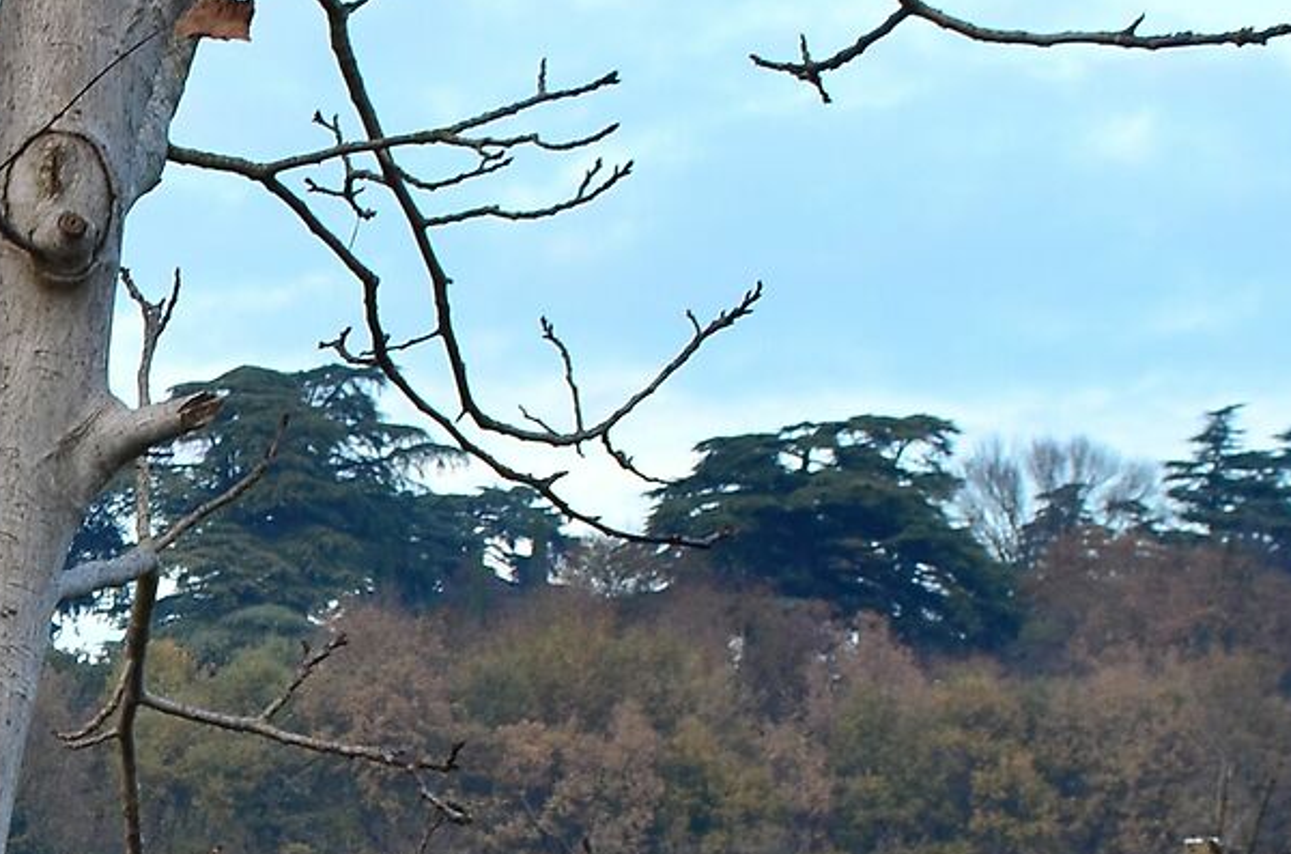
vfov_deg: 10.8
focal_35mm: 120
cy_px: 1375
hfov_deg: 15.5
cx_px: -755
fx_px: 4293
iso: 200
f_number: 7.1
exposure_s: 1/80
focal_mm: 20
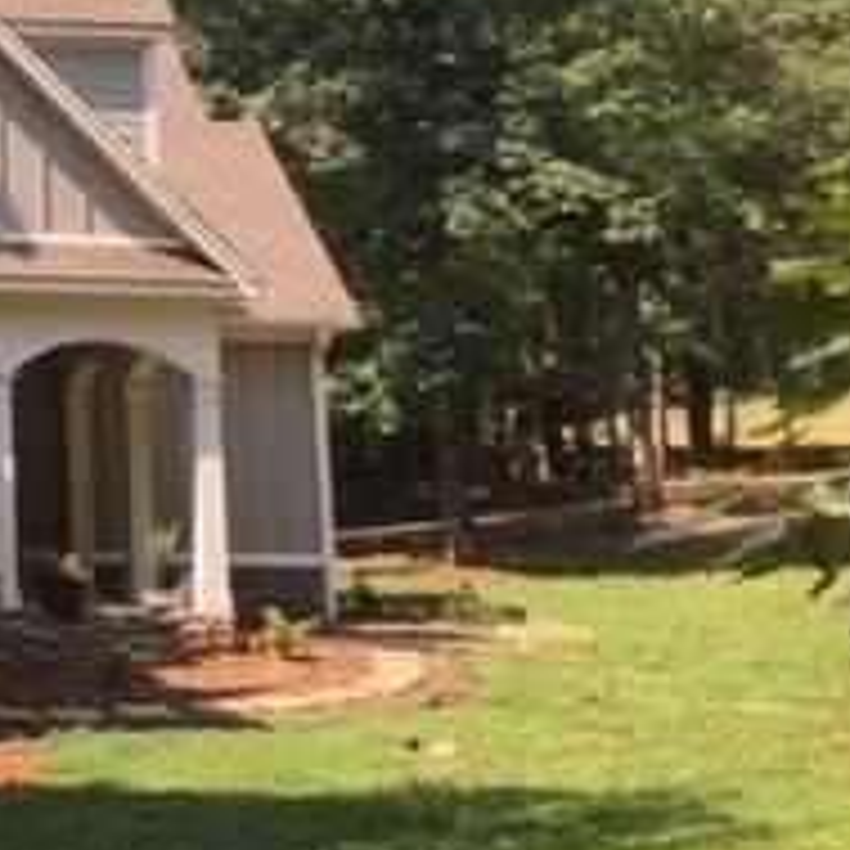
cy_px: 13
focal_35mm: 87
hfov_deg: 17.7
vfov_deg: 19.4
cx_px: -445
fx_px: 2417
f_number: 2.2
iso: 25
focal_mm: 4.15
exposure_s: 1/582
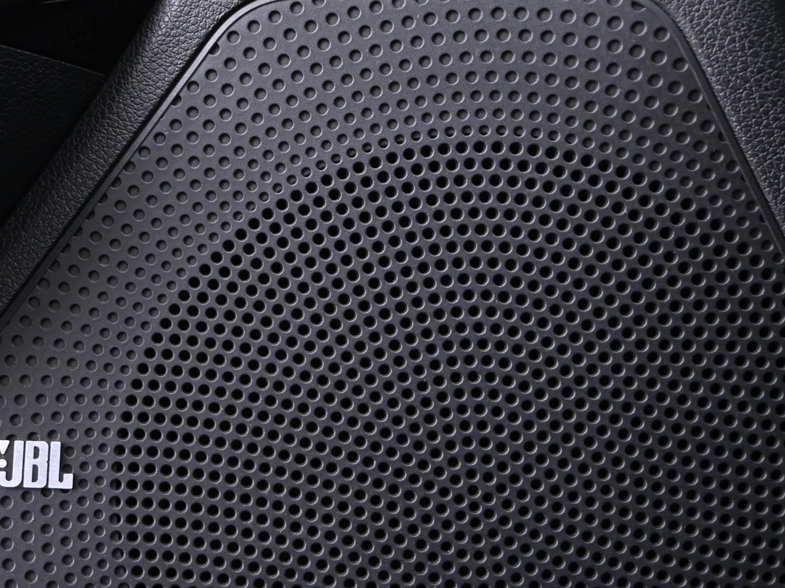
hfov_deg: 40.0
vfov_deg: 30.6
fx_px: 1074
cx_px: 321
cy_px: 332
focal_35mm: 47
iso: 2500
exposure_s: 1/5
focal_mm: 21.5
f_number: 4
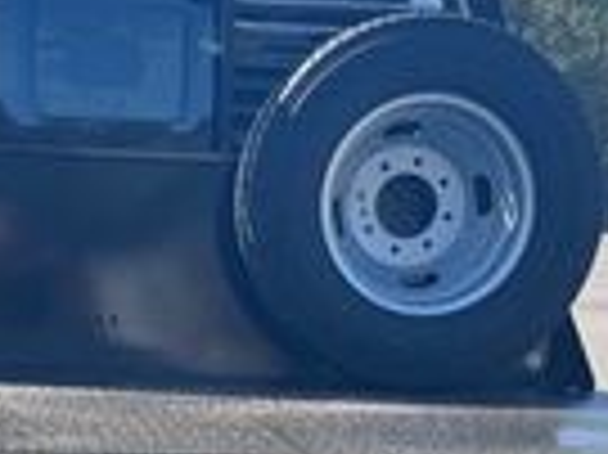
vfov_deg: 12.5
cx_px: 198
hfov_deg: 17.2
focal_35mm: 114
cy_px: 602
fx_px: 2001
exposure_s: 1/1172
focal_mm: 6.76
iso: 80
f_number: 1.78
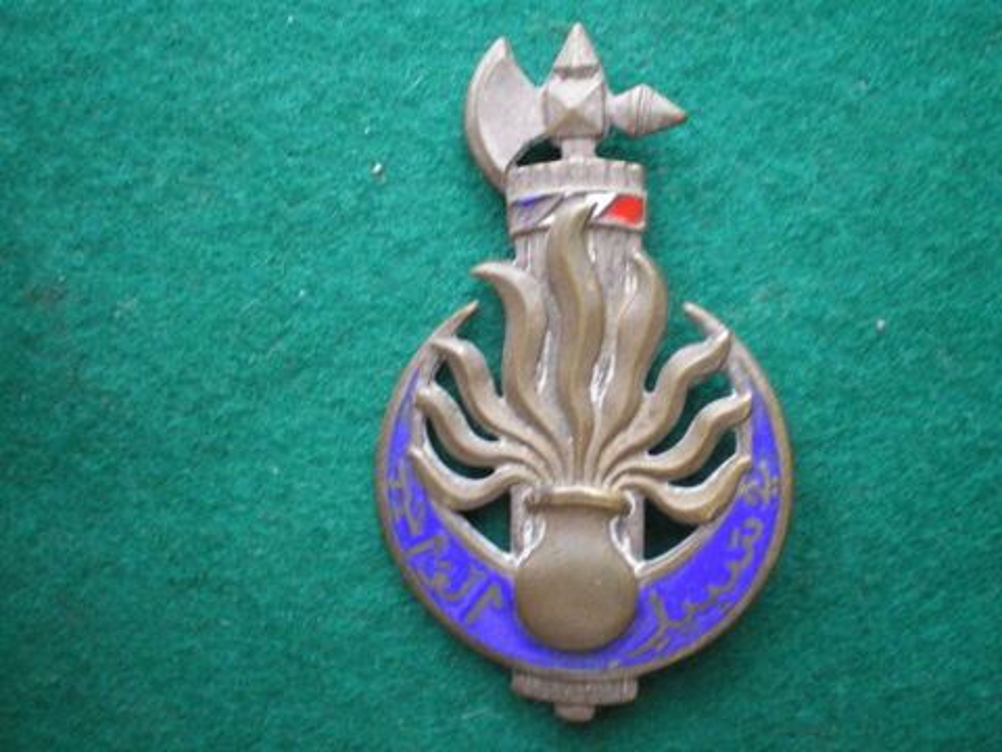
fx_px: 1100
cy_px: 376
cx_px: 501
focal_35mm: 38
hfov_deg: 49.0
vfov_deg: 37.7
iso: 400
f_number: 3.1
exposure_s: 1/20
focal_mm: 6.3
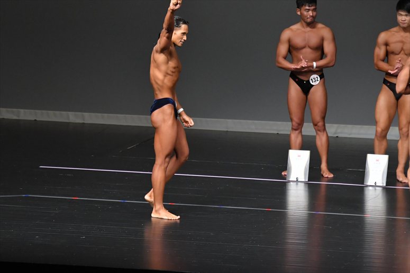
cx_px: 205
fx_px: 3244
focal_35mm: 285
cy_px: 136
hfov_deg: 7.2
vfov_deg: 4.8
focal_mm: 190
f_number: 5.6
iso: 5000
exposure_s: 1/400
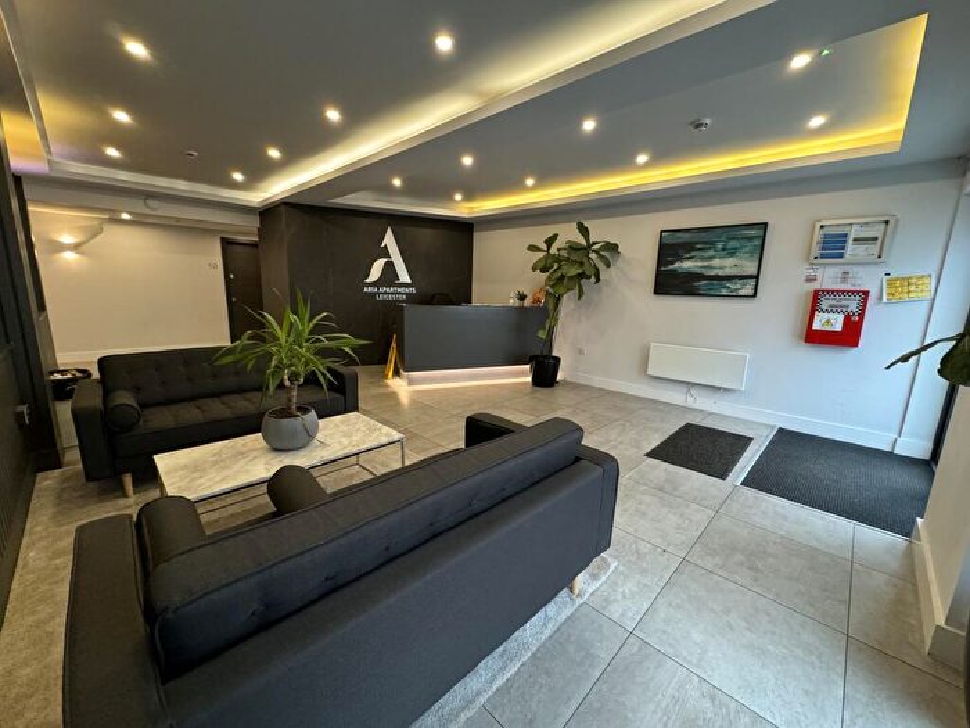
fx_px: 392
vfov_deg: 85.7
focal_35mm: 14
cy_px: 364
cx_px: 485
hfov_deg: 102.1
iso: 500
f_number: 2.2
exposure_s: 1/50
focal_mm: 2.22
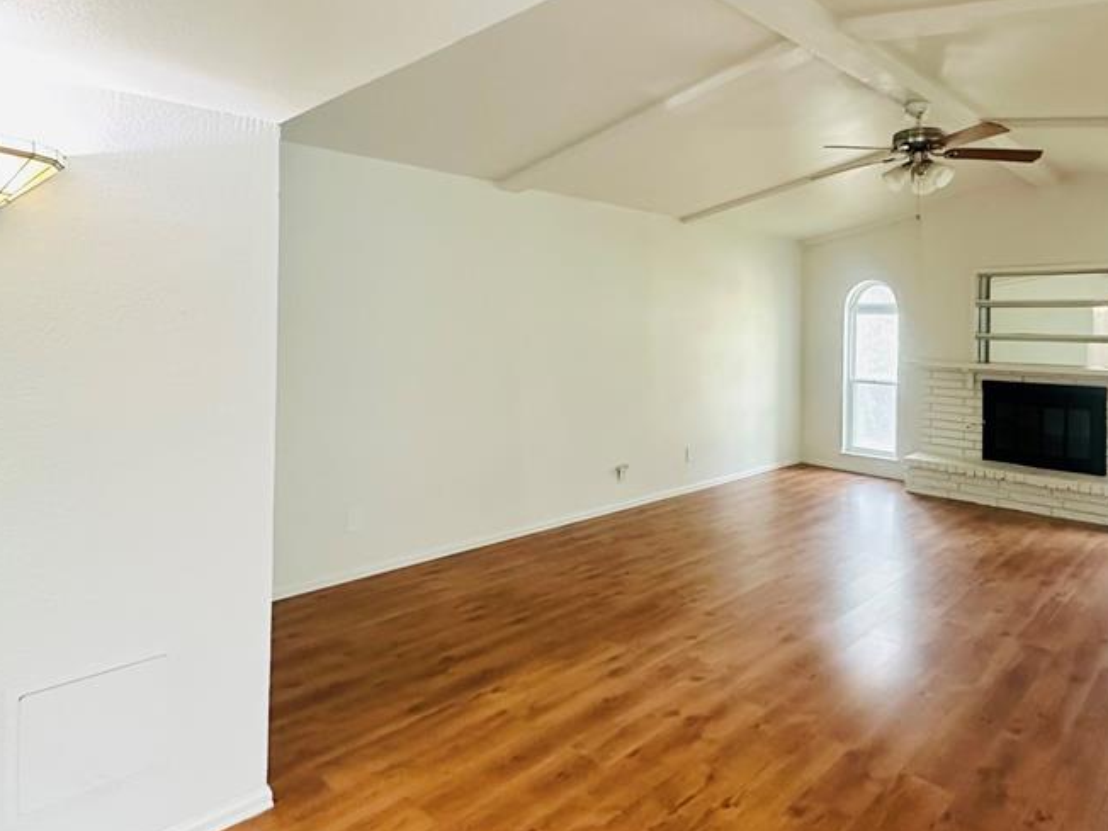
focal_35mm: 22
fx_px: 704
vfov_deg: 60.4
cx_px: 697
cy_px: 321
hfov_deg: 75.0
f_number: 2.2
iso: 1000
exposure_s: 1/40
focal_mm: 2.22
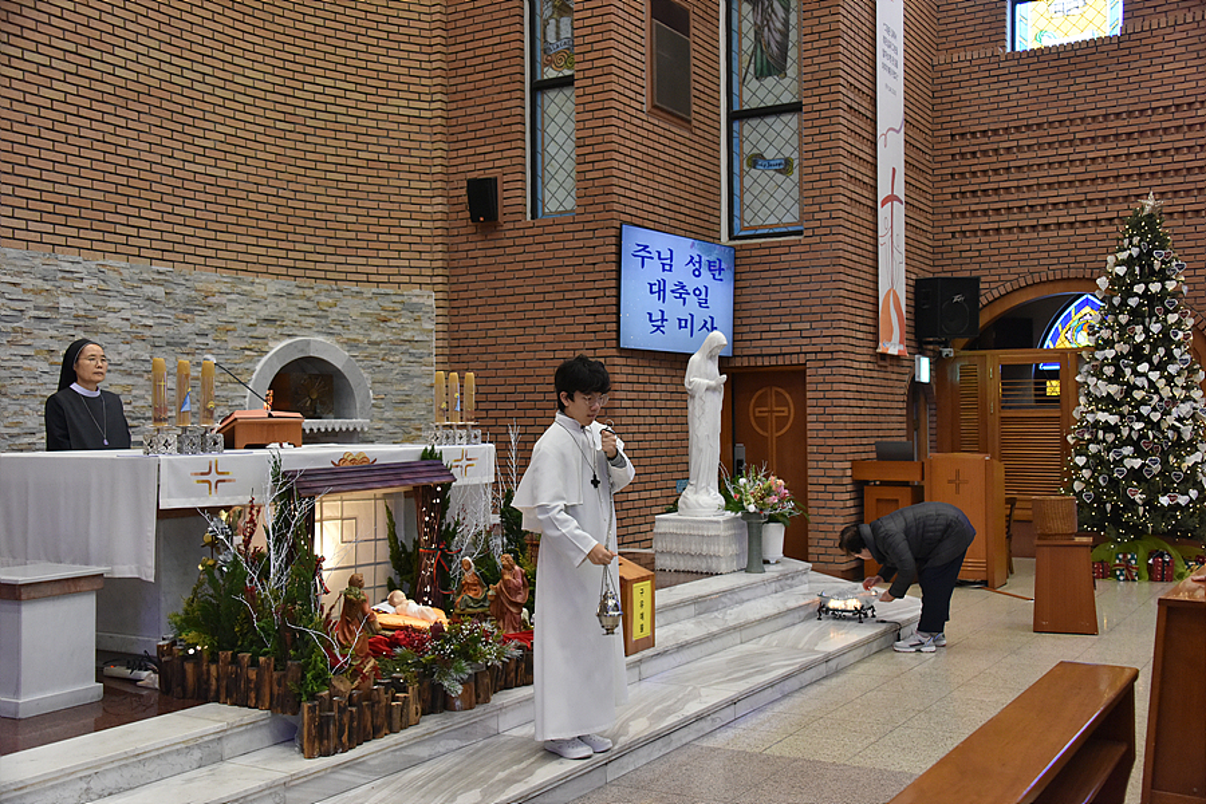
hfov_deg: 50.7
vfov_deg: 35.1
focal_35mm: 38
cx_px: 603
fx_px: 1273
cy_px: 402
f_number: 5
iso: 2500
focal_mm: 38
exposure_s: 1/125
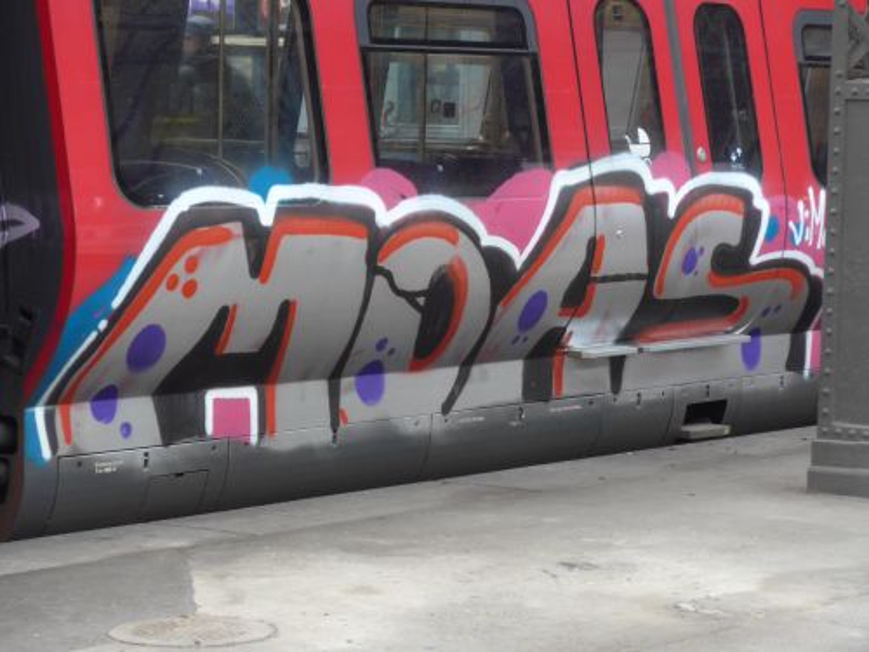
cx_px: 434
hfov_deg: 16.4
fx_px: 3012
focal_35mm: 120
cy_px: 326
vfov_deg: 12.3
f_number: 6.3
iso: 400
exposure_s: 1/13
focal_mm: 25.7
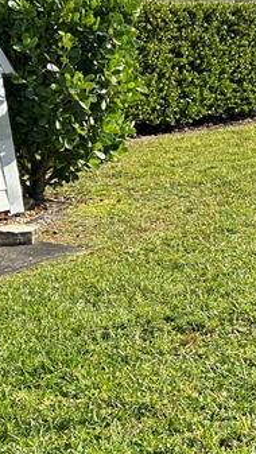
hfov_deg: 12.5
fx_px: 1036
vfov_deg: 24.7
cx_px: 503
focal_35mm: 86
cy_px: 198
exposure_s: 1/2632
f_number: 1.5
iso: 50
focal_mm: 5.7
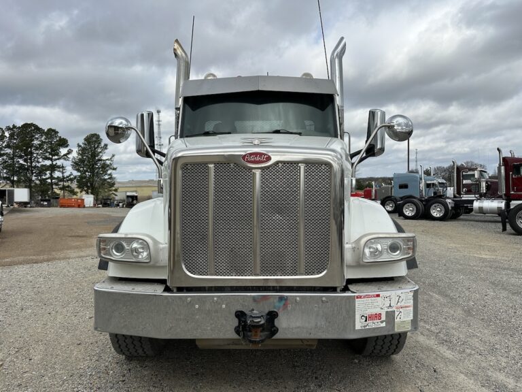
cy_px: 196
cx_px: 261
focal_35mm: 24
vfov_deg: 56.8
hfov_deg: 71.6
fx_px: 362
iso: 80
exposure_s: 1/4545
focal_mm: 6.86
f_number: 1.78
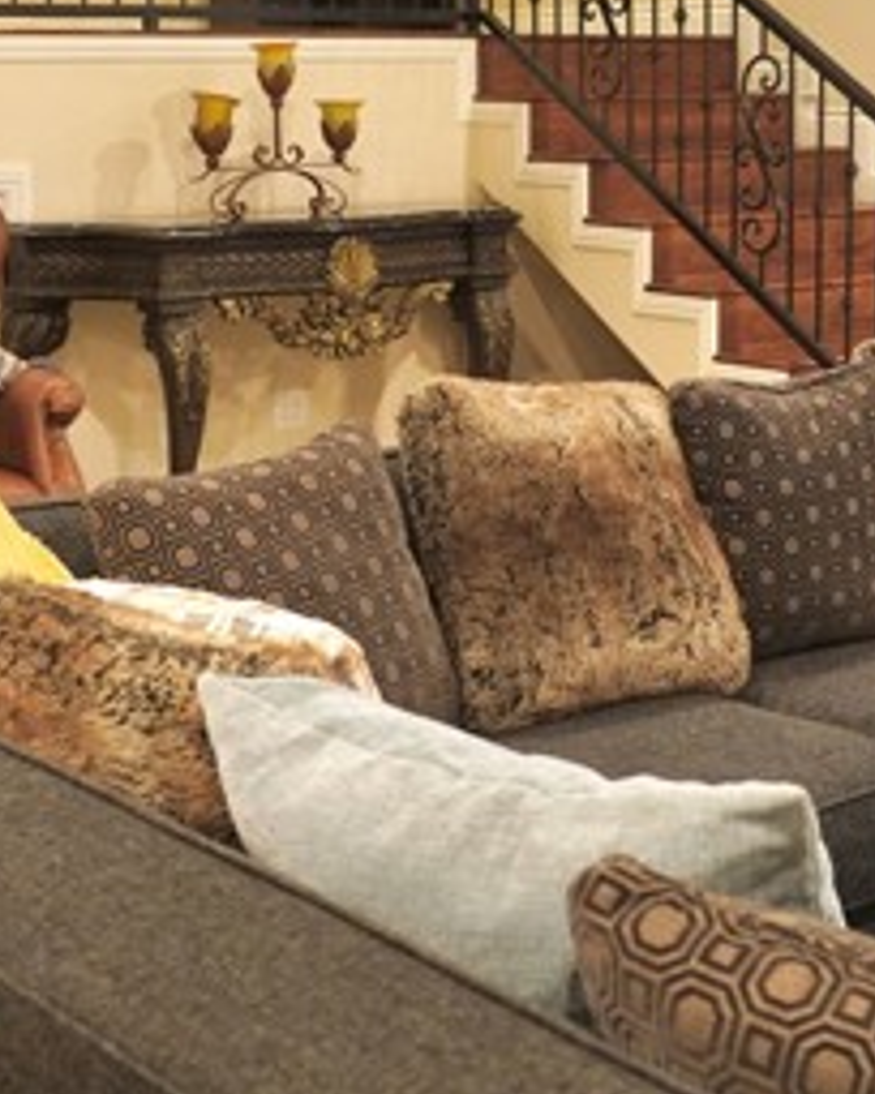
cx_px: 588
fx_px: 2175
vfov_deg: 27.7
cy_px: 230
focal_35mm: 67
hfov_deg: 22.6
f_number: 4
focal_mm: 19
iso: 250
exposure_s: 1/8
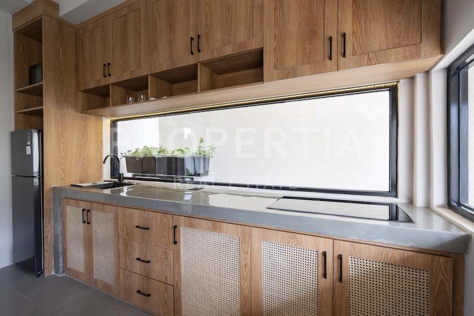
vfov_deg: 73.7
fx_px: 211
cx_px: 237
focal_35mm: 16
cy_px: 158
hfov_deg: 96.7
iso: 320
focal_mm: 16
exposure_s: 1/500
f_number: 5
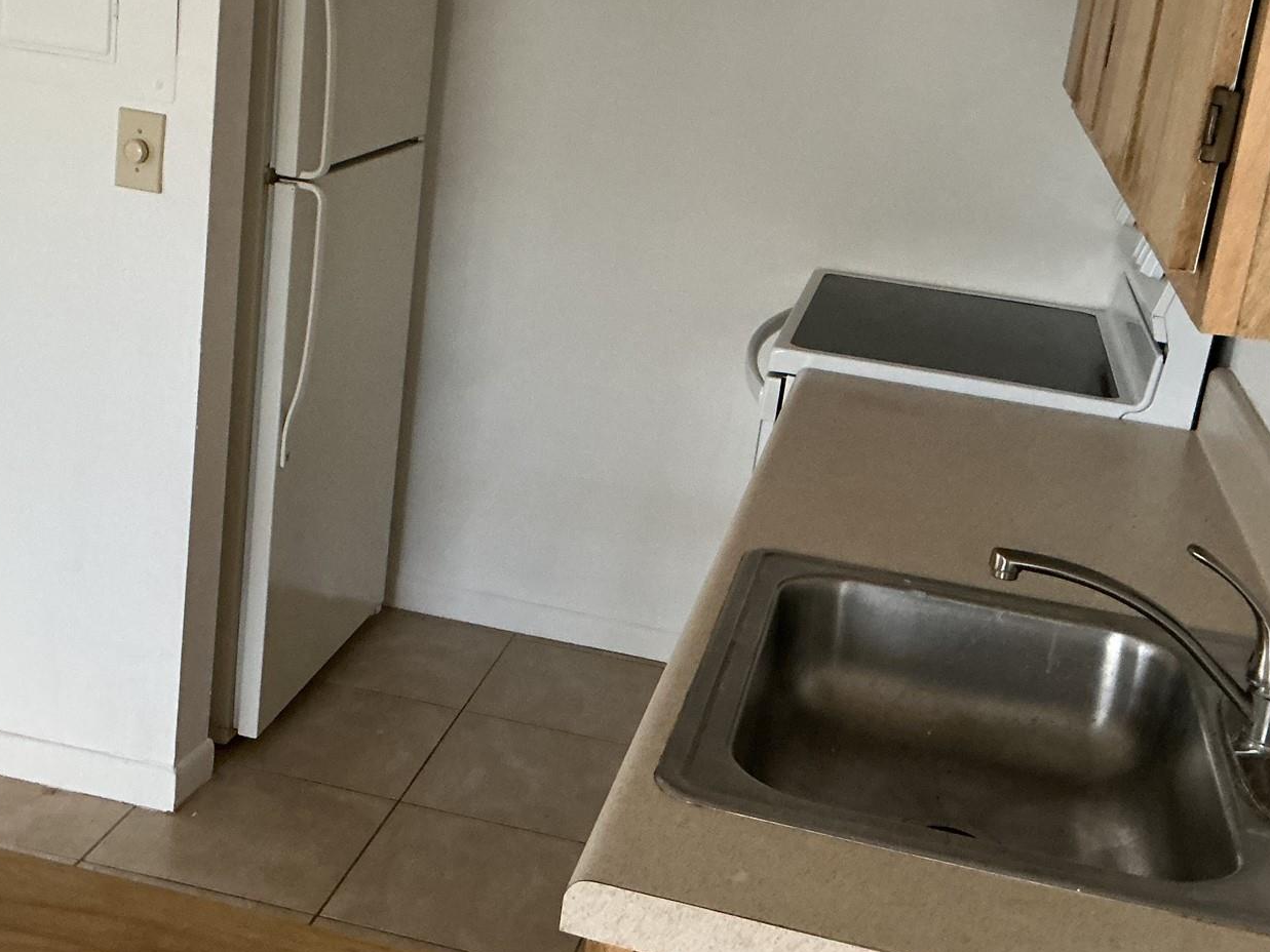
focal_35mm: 48
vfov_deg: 30.2
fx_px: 1761
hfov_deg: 39.5
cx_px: 527
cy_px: 391
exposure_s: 1/60
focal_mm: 3
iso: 250
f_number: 1.8
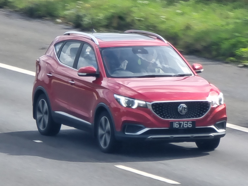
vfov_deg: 6.2
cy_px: 93
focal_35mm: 240
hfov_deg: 8.3
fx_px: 1719
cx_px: 124
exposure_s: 1/164
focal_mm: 30.6
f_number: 4.9
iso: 50
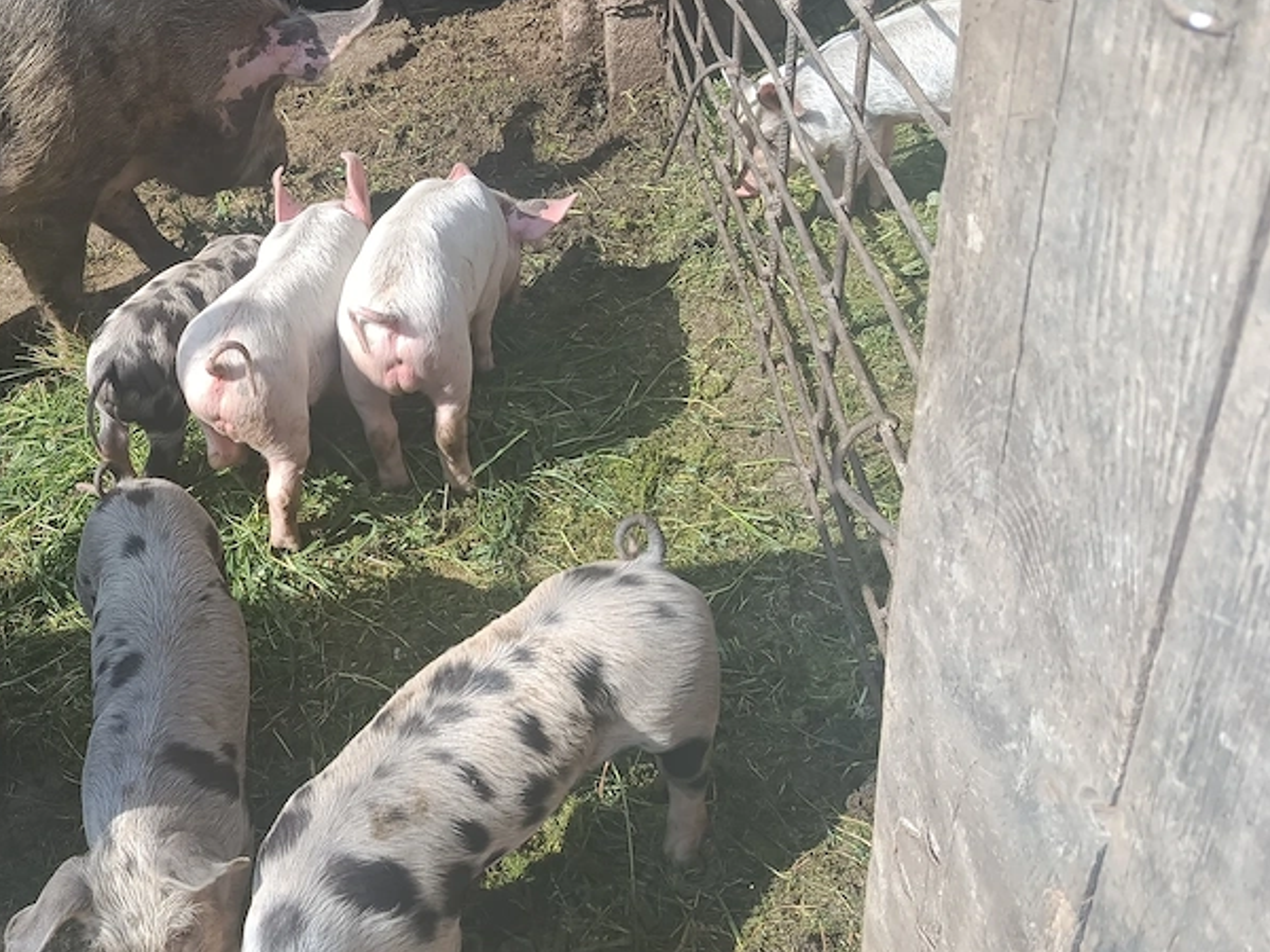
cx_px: 248
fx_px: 1468
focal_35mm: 40
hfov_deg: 44.4
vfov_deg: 36.0
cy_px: 499
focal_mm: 5.24
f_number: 1.7
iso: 50
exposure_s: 1/258
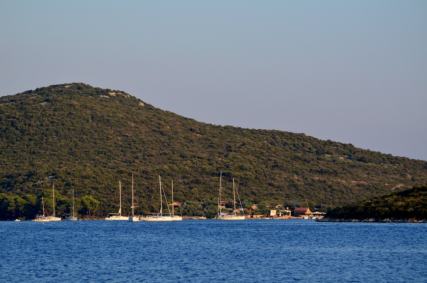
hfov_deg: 11.0
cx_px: 214
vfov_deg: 7.3
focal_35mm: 188
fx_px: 2219
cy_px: 142
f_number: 4.8
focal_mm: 125
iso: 400
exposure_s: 1/1250
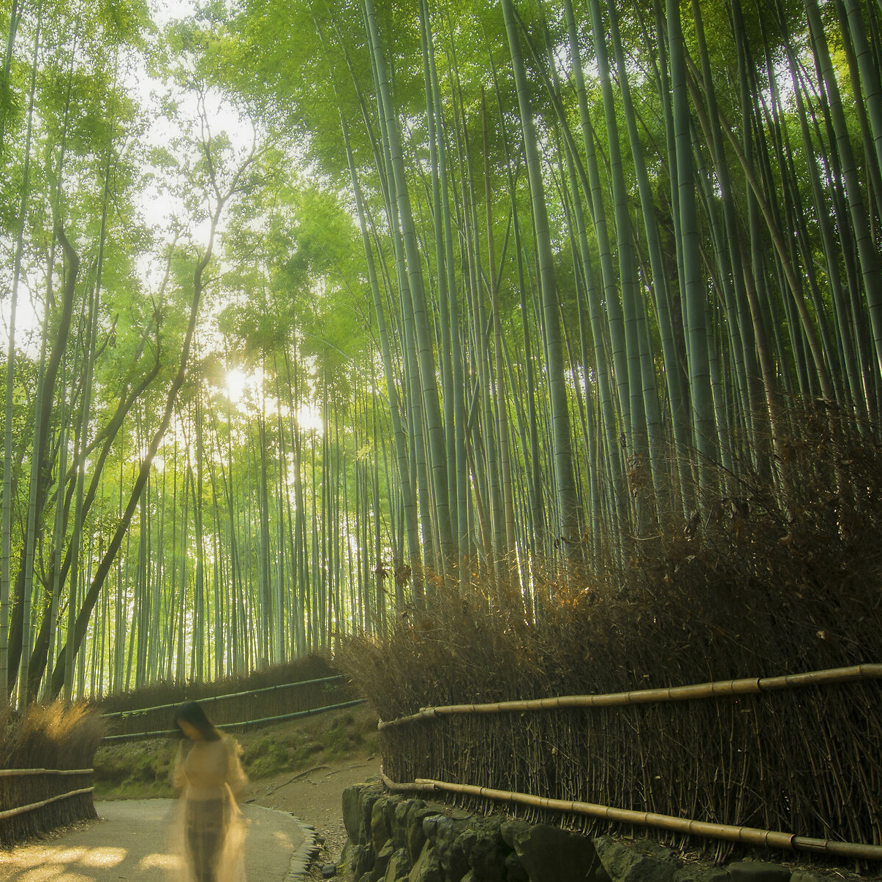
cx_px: 218
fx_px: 803
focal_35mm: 28
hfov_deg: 54.8
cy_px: 459
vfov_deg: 57.6
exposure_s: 1/2.5
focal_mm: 11
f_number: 11
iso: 100
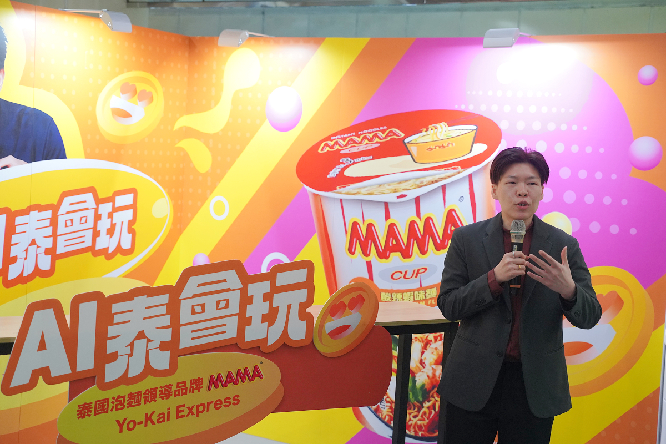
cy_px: 222
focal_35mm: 56
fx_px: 1036
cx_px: 333
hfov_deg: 35.6
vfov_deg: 24.2
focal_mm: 56
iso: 3200
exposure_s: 1/160
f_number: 4
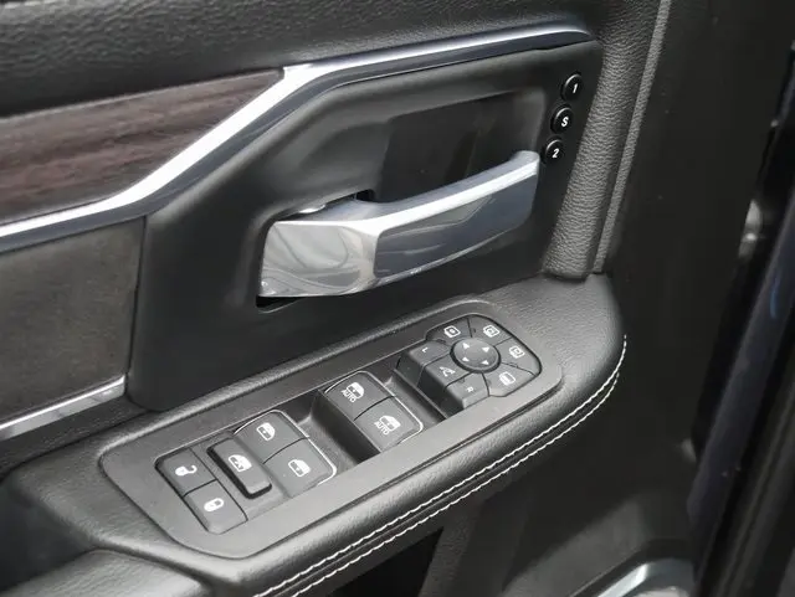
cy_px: 298
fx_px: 1057
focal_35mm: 46
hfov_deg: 41.2
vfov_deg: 31.6
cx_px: 398
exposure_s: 1/60
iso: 1250
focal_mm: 23
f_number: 5.1
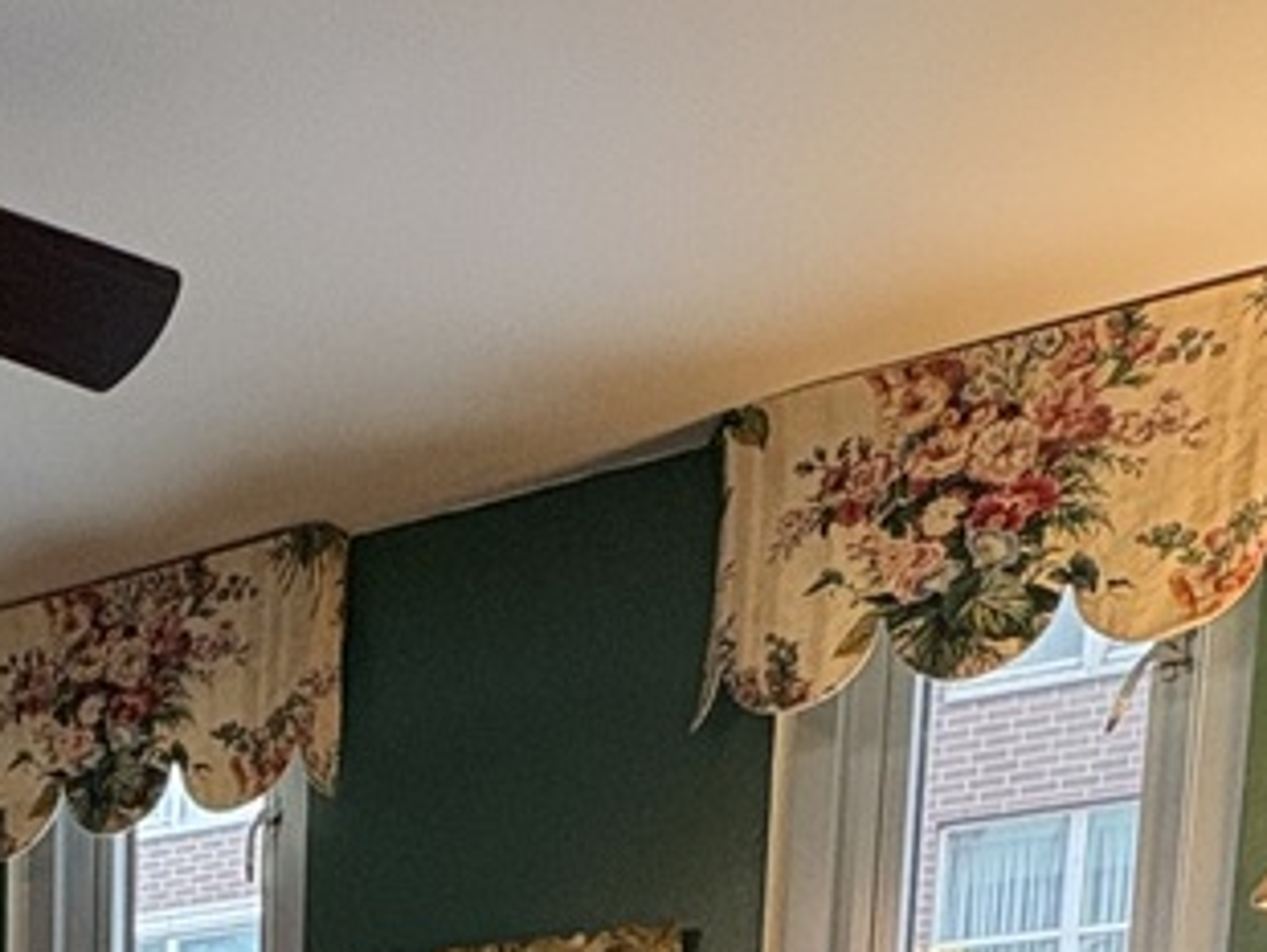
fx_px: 2381
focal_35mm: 65
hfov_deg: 27.9
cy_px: 1810
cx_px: -25
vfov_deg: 17.4
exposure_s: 1/60
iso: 320
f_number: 2.2
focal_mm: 2.22
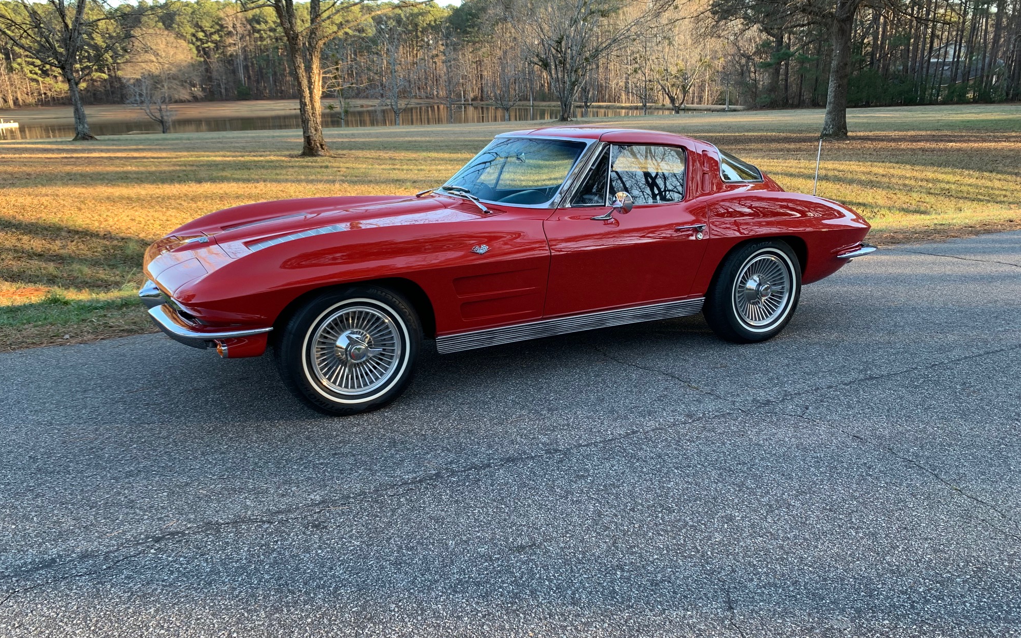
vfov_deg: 44.4
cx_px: 505
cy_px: 360
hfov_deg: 66.5
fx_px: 779
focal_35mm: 28
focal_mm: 4.25
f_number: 1.8
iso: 40
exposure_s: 1/121
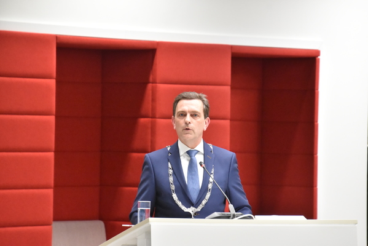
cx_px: 184
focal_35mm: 300
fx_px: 3068
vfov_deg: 4.6
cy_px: 123
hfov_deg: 6.9
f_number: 5.6
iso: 5000
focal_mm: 200
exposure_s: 1/100
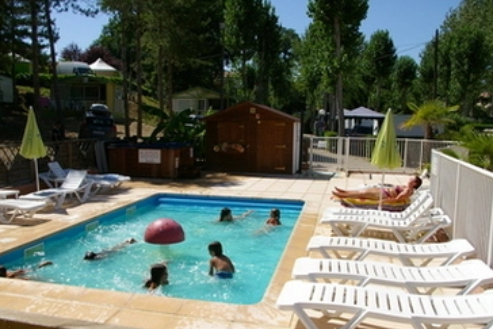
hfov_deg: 57.2
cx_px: 233
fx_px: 452
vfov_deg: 40.0
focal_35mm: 33
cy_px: 177
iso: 200
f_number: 8
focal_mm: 20
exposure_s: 1/500
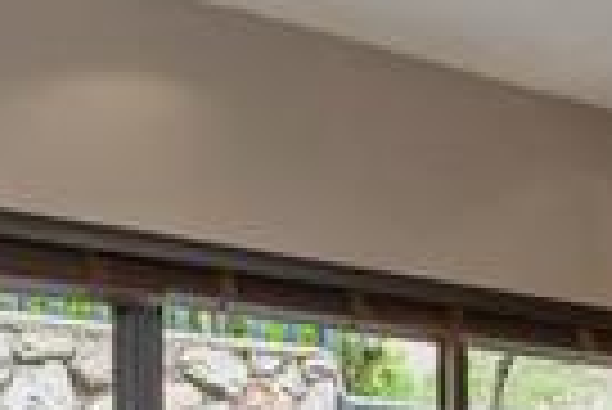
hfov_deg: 21.0
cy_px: 658
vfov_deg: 13.5
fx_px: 1600
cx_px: 608
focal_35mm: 94
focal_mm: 16
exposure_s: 1/125
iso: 400
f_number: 7.1
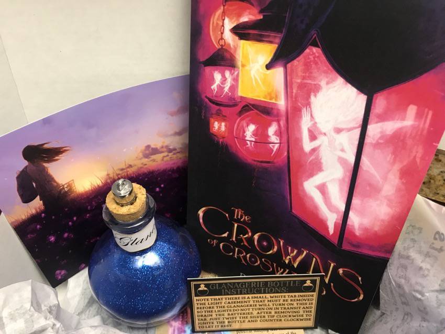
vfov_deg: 49.8
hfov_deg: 63.4
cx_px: 222
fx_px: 360
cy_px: 167
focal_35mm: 28
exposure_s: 1/20
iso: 40
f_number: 1.8
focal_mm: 3.99
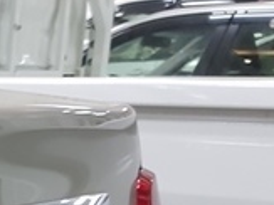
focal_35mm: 128
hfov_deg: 12.4
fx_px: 1012
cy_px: 413
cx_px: -366
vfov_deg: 10.6
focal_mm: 4.3
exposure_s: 1/33
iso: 160
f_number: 1.7
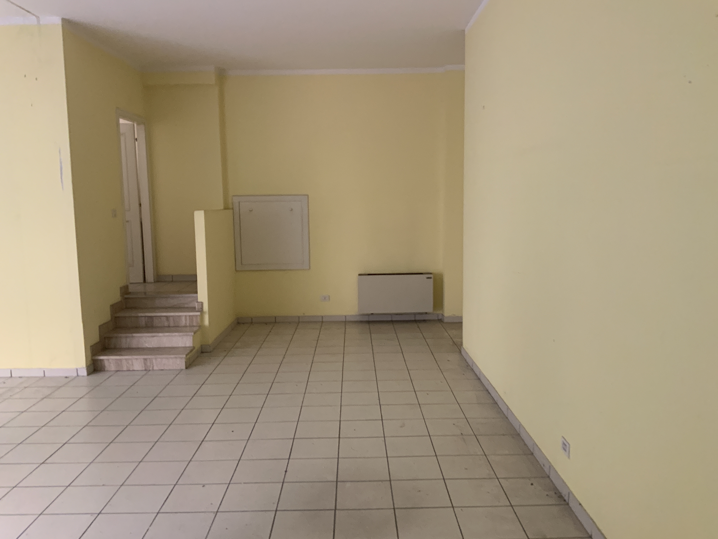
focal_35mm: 29
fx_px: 602
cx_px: 359
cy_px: 270
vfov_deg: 48.2
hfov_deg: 61.7
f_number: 1.8
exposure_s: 1/60
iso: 160
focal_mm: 3
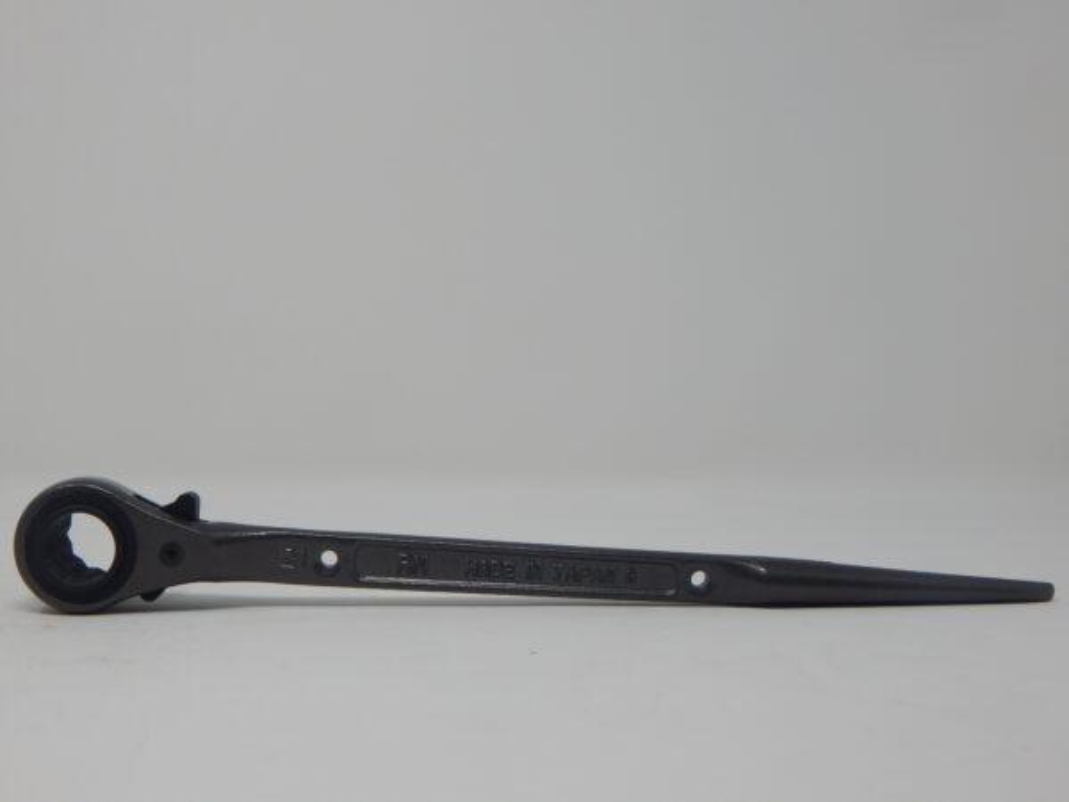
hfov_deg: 39.7
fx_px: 1482
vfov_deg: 30.3
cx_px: 534
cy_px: 401
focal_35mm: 48
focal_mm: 8.6
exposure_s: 1/125
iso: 125
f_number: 3.7
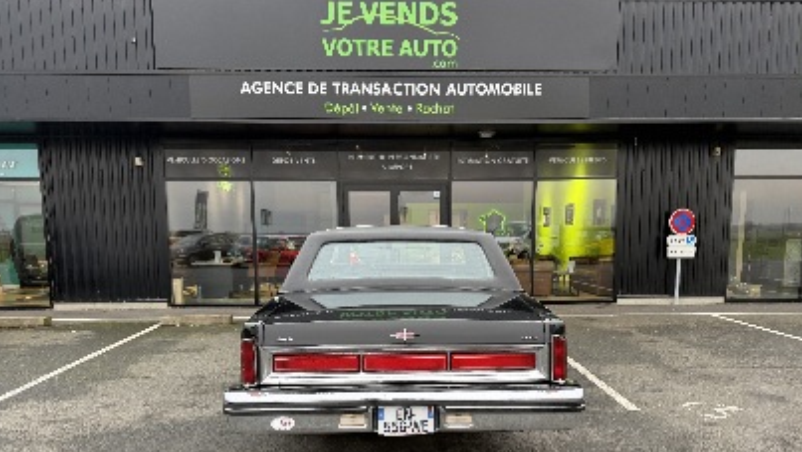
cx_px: 408
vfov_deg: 42.3
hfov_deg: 69.8
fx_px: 574
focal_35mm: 27
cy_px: 303
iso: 200
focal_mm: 6.76
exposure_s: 1/81
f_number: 1.78
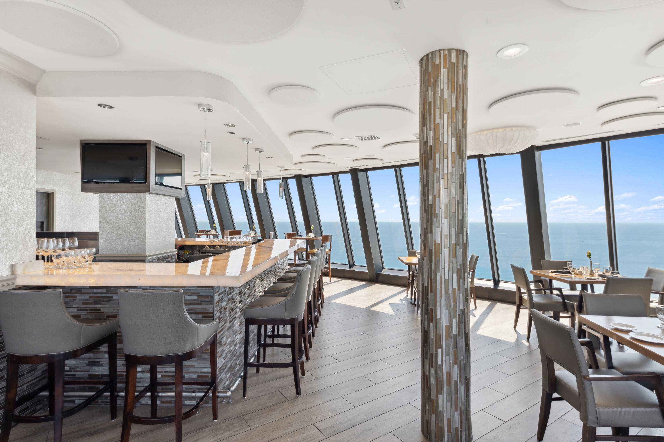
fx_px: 332
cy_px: 221
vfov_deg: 67.3
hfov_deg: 90.0
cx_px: 332
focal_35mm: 18
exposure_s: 1/100
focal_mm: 18
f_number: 8
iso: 100
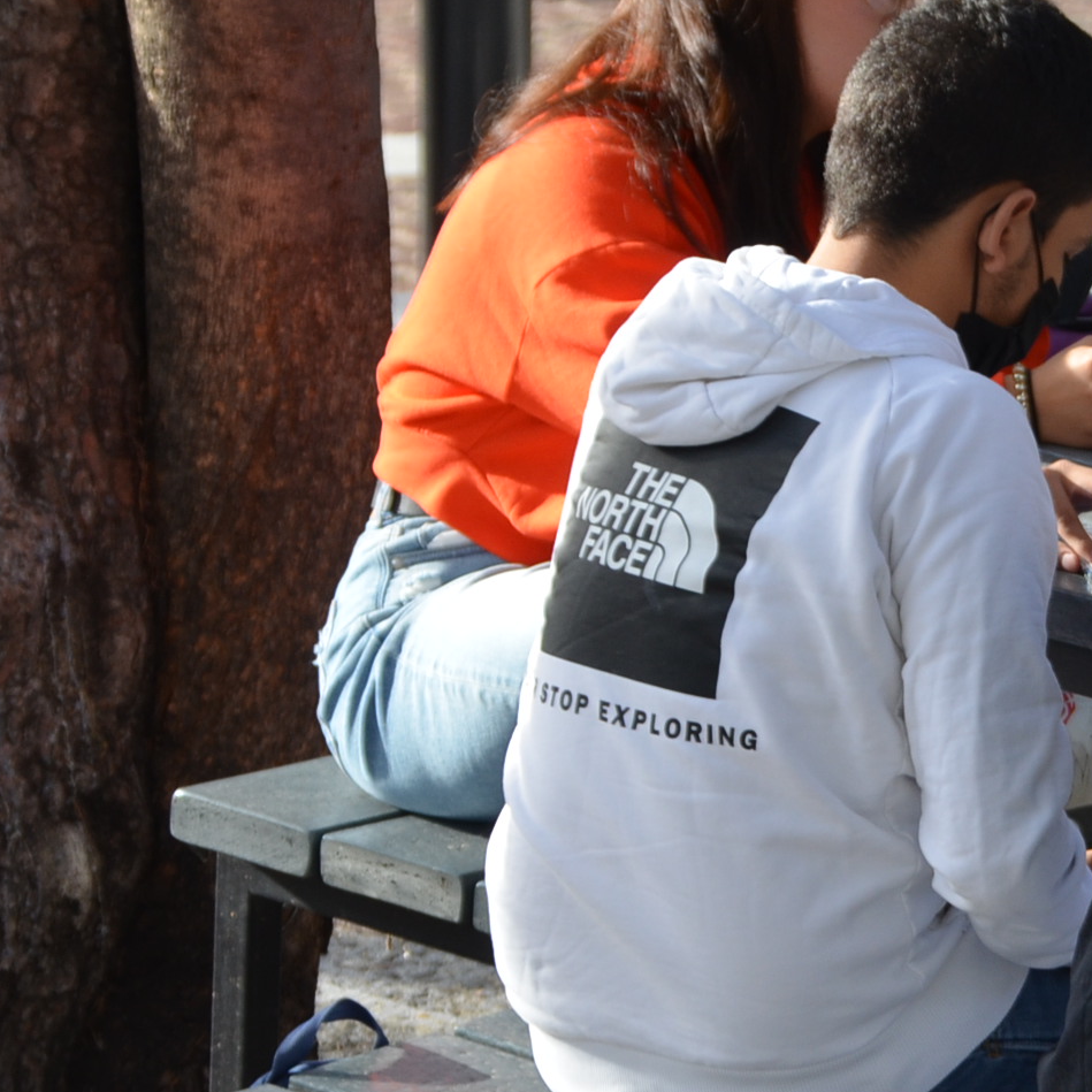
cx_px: 1289
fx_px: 9672
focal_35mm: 271
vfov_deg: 6.5
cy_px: 658
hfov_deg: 6.4
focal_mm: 82
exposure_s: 1/400
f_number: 5.6
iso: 400
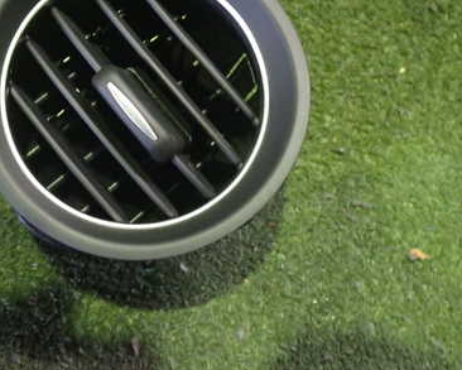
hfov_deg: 38.3
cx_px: 155
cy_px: 122
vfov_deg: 31.2
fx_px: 656
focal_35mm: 48
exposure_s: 1/20
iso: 800
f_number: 2.3
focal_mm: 5.4
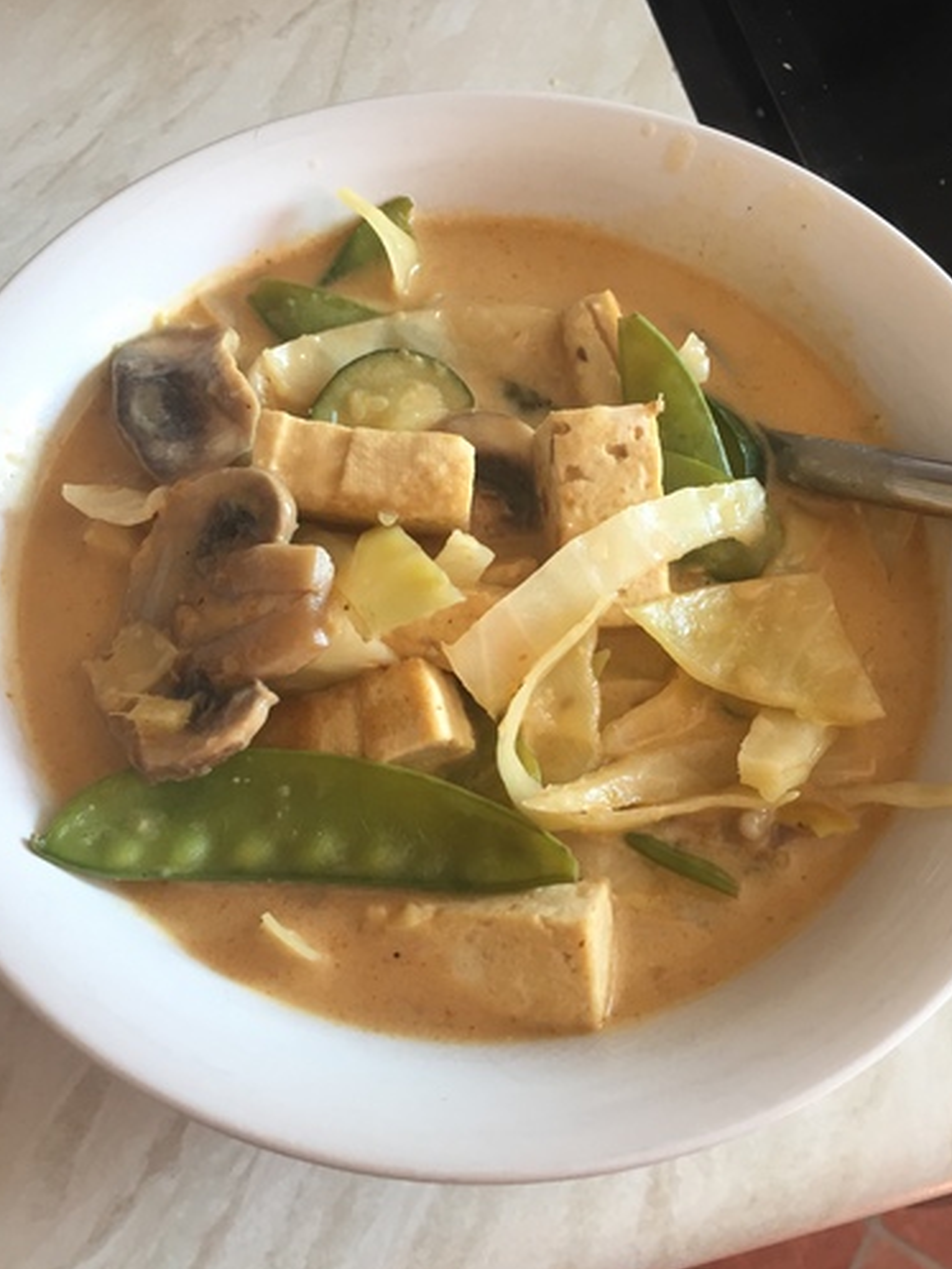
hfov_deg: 40.7
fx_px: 1283
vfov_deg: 52.6
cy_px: 582
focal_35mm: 35
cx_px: 498
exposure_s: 1/33
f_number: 2.2
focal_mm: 4.15
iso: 32
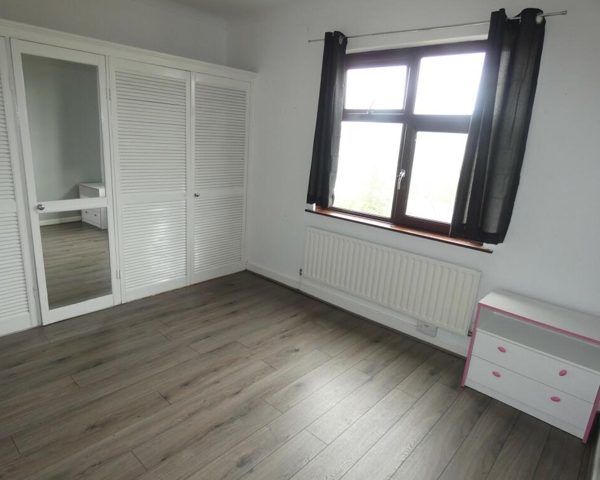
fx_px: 373
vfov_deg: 65.5
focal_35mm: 21
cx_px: 291
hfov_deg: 77.6
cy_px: 241
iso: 160
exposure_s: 1/60
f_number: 2.8
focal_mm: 3.6
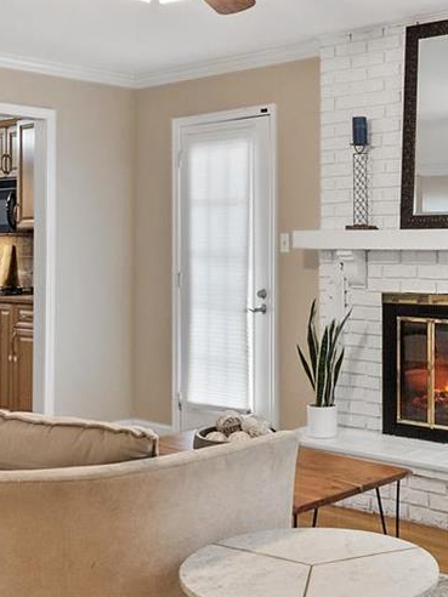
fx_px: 863
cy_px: 233
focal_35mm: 50
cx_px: 373
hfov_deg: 28.4
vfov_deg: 38.0
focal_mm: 8
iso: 400
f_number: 8
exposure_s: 1/2.5
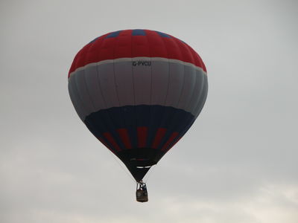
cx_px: 149
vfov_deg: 9.3
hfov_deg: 12.4
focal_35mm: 159
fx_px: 1369
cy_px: 112
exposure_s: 1/83.9
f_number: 3.9
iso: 100
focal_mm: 41.1
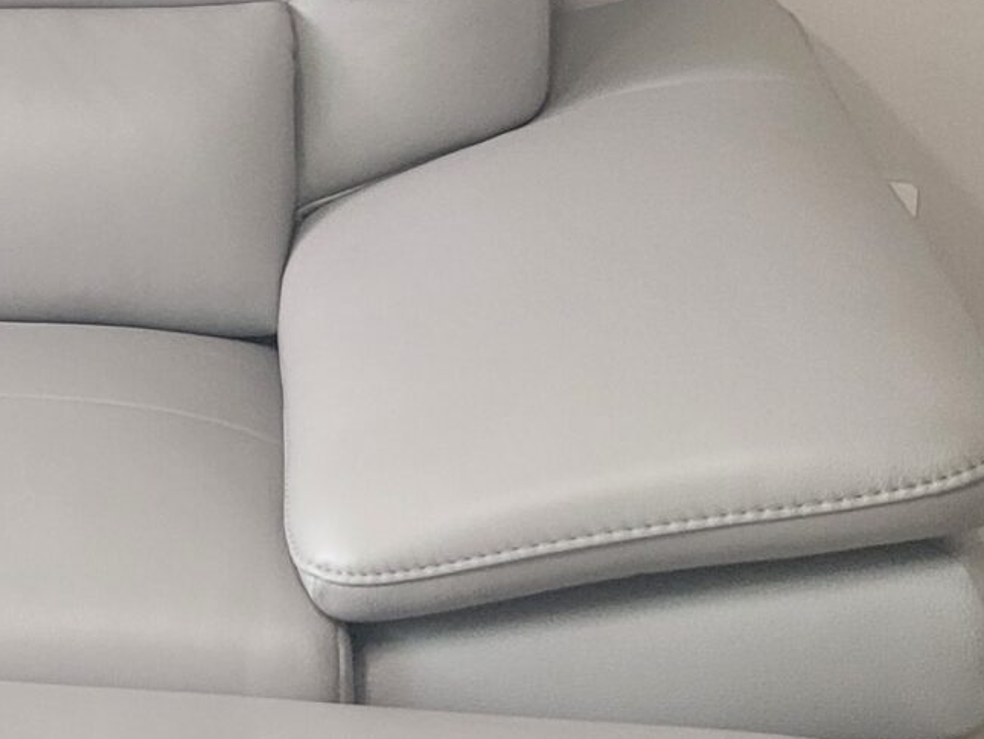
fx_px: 2929
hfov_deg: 15.8
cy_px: 76
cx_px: -867
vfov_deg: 14.2
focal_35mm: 103
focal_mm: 5.4
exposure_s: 1/120
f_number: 1.8
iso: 320
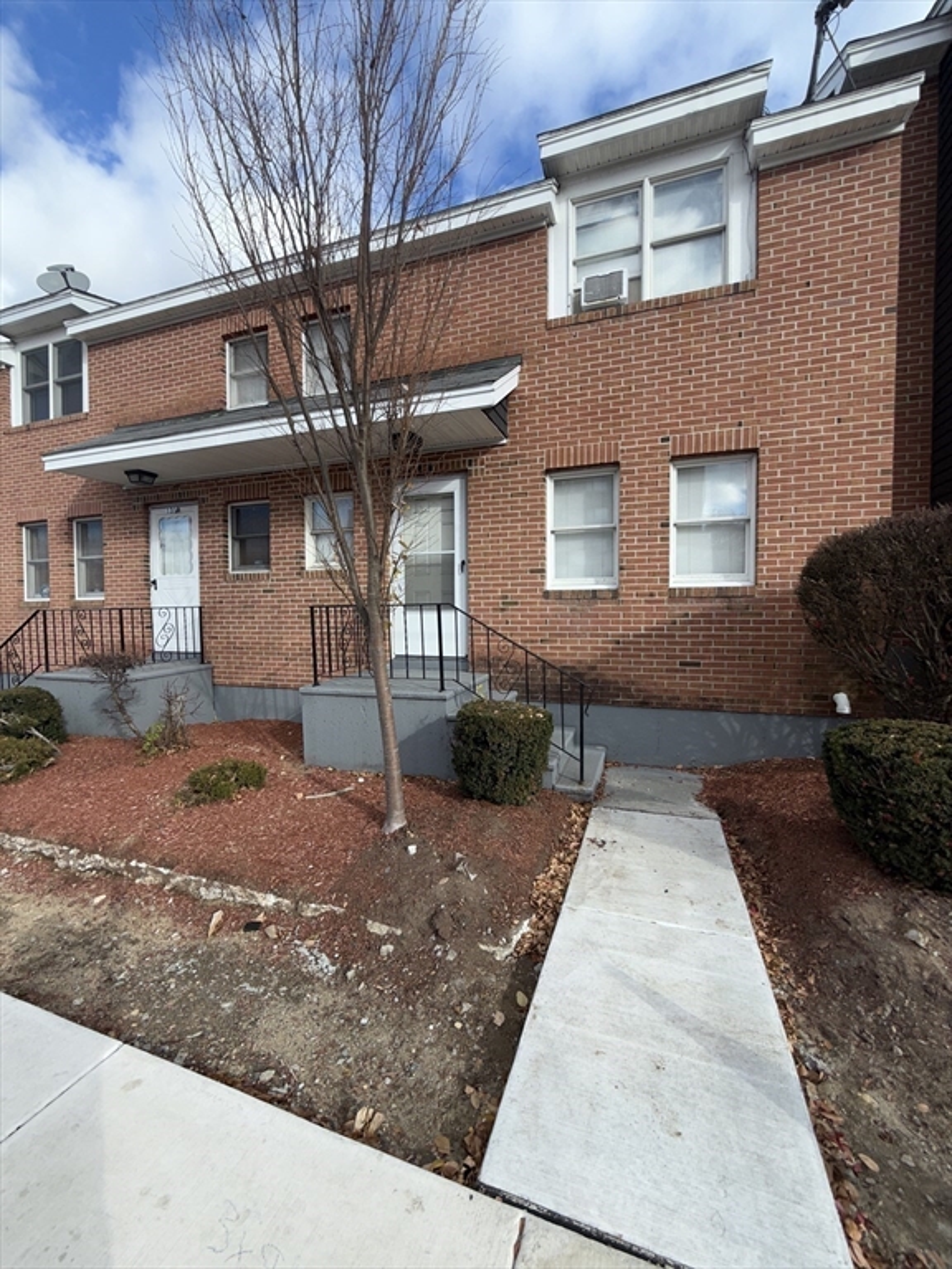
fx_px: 513
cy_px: 634
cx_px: 476
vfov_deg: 102.1
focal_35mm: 14
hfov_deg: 85.7
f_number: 2.2
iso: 16
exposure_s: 1/439
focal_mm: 2.22
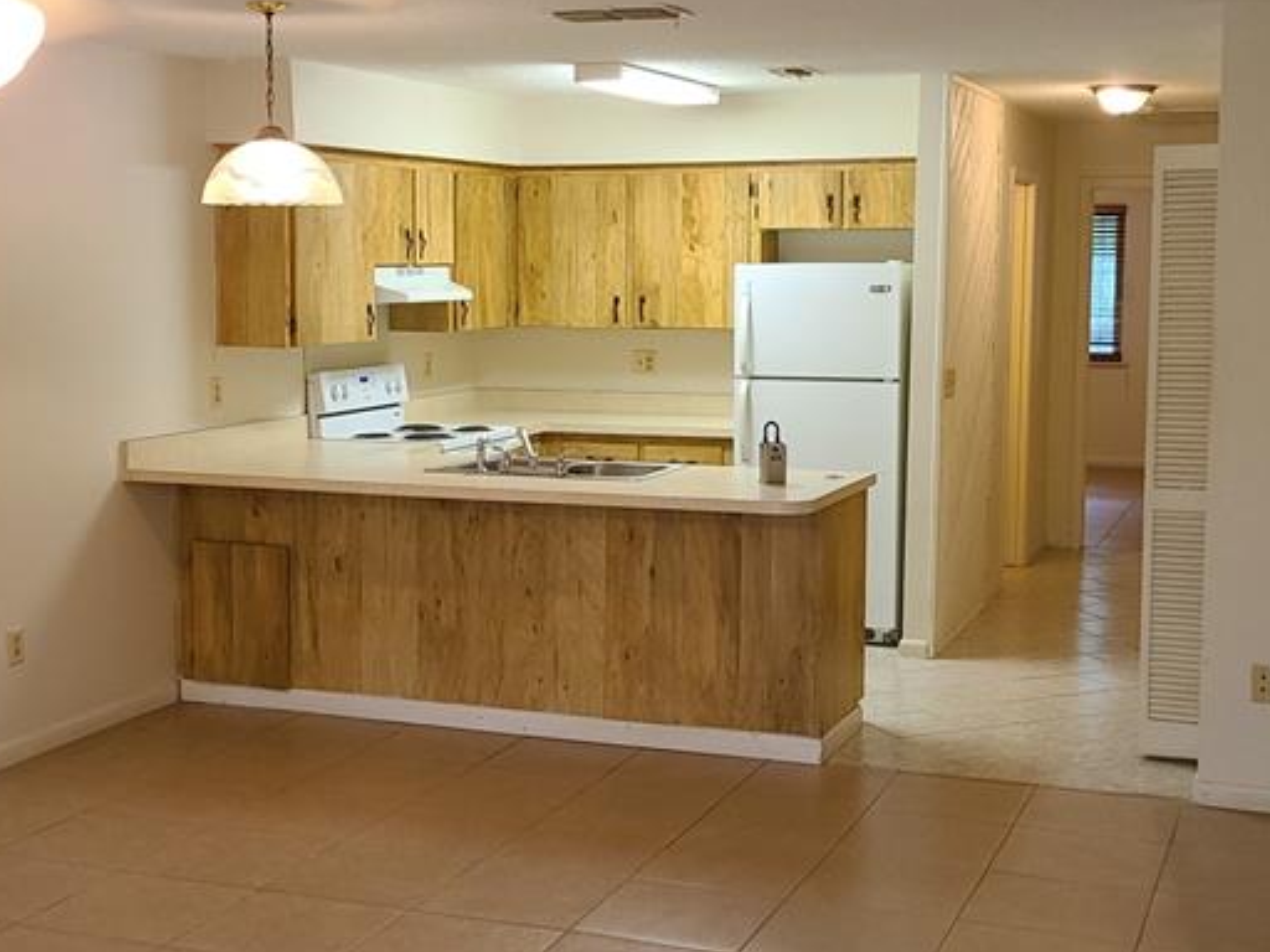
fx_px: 1908
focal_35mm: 52
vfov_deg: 28.0
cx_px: 642
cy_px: 461
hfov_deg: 36.8
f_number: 1.8
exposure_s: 1/40
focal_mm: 5.4
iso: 100
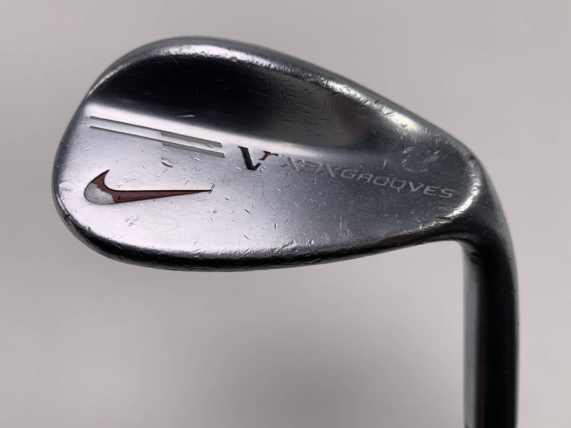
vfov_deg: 53.1
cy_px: 214
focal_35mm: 26
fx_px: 429
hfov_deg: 67.3
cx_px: 286
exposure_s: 1/492
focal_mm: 4.25
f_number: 1.8
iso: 25
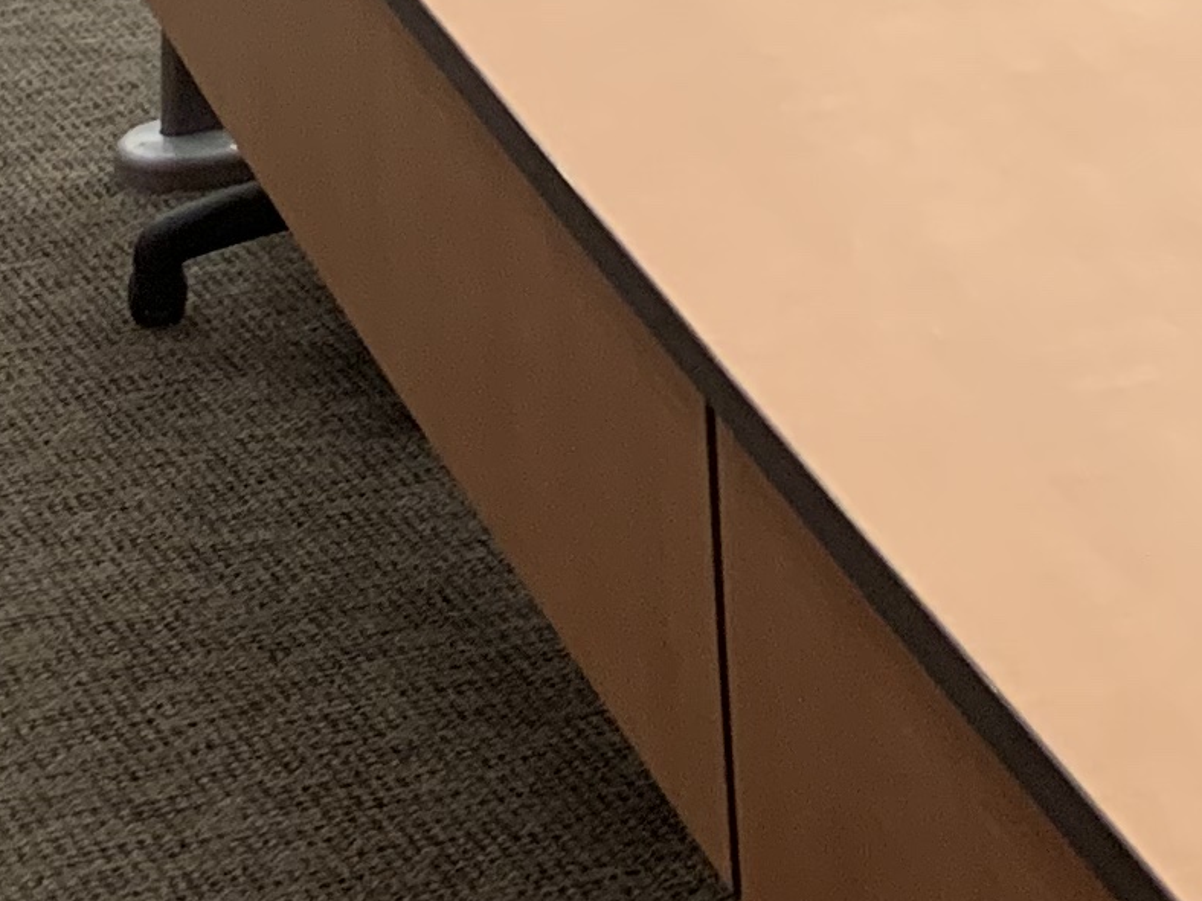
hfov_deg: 14.8
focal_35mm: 133
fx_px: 4618
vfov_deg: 9.8
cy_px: -1253
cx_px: 932
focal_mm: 4.25
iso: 100
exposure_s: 1/49
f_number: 1.8
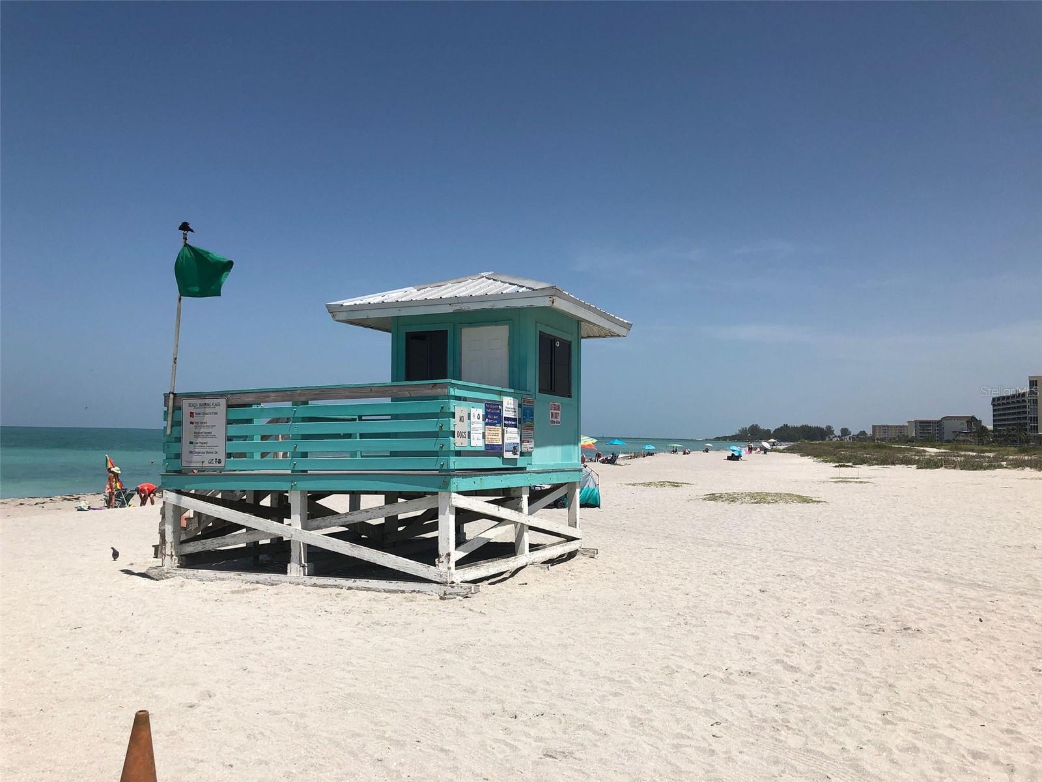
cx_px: 521
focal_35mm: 28
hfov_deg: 63.4
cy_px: 391
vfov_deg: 49.7
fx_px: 843
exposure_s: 1/4049
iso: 20
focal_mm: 3.99
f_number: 1.8
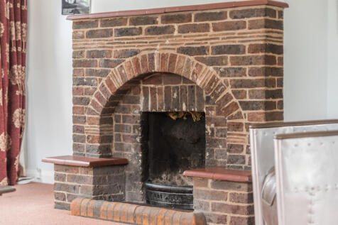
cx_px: 169
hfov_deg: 27.0
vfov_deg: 18.2
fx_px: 704
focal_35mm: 75
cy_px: 112
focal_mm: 50
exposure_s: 1/60
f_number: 1.8
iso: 160
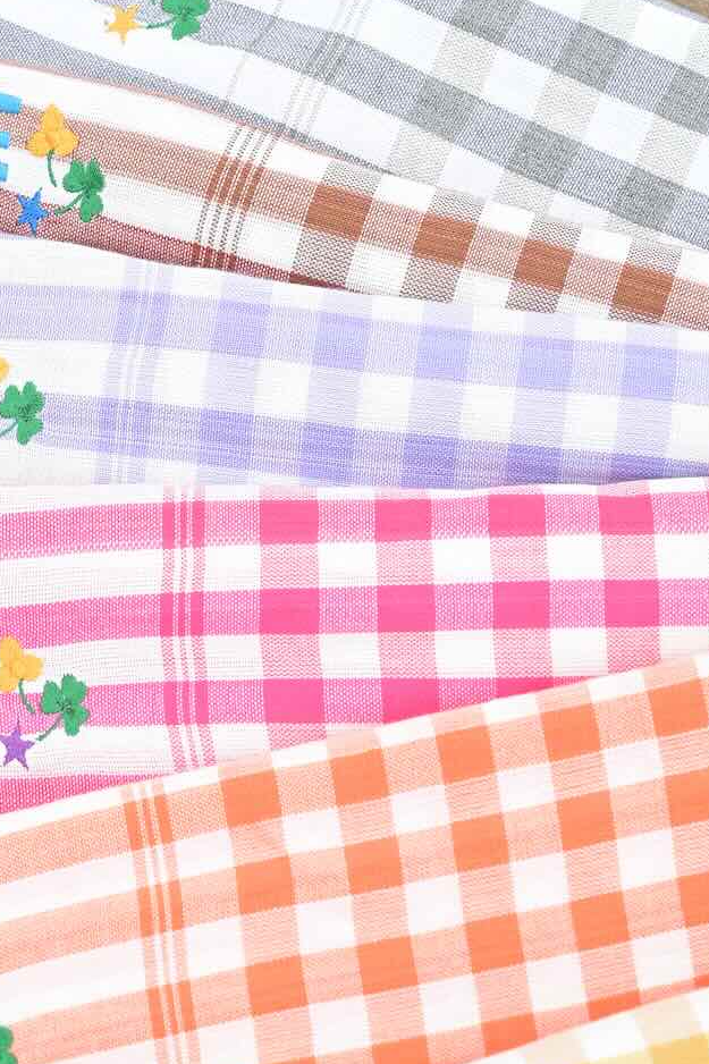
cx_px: 88
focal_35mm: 120
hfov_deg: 11.4
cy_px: 609
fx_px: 3546
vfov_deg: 17.1
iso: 250
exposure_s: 1/400
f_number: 4
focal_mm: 50
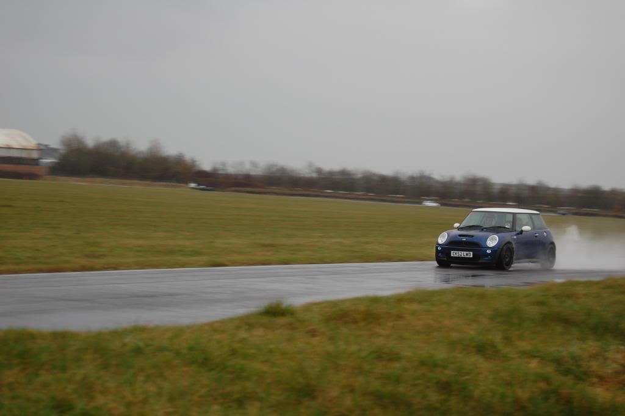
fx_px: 1431
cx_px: 312
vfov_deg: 16.5
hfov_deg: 24.6
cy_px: 208
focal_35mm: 82
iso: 250
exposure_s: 1/125
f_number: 5.6
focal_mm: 55
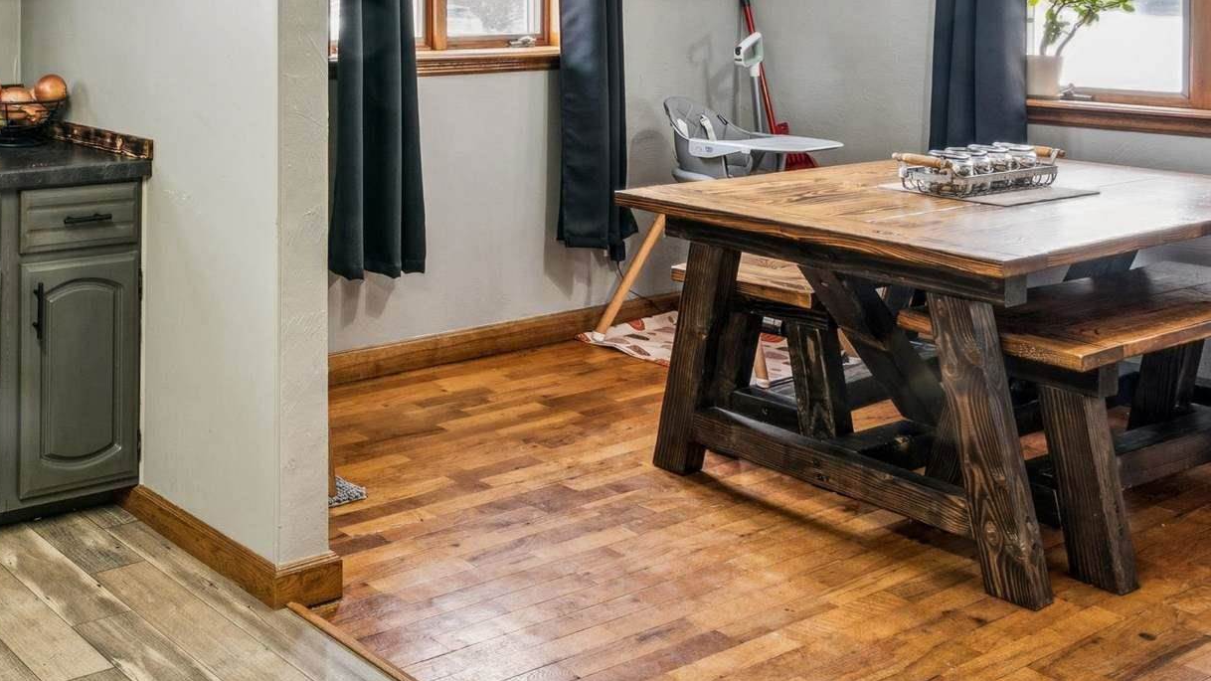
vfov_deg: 30.4
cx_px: -62
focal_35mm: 37
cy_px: 47
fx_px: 1188
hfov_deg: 44.0
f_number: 13
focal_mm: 14
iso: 400
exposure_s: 1/2
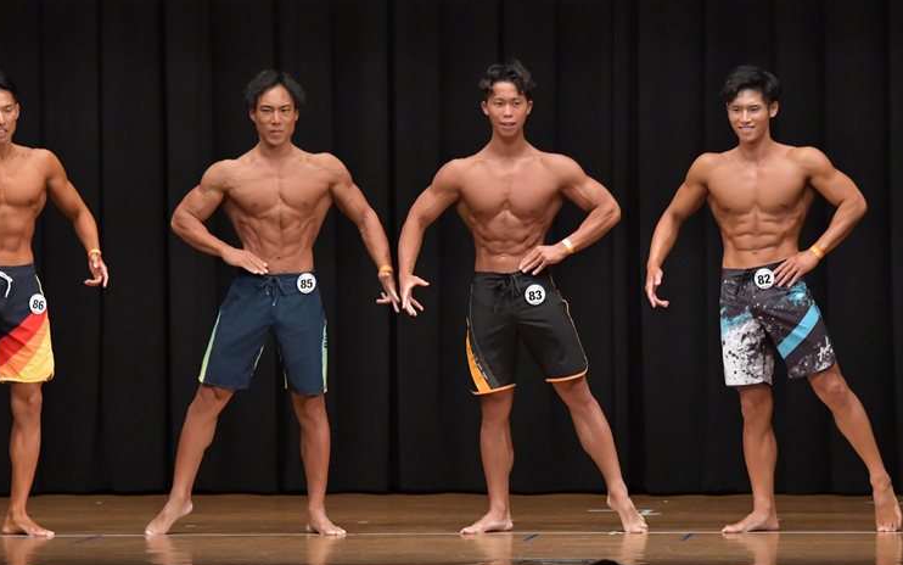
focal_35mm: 215
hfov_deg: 9.8
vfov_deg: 6.1
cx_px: 459
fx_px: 5292
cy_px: 269
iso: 6400
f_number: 5.6
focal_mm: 135
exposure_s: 1/400
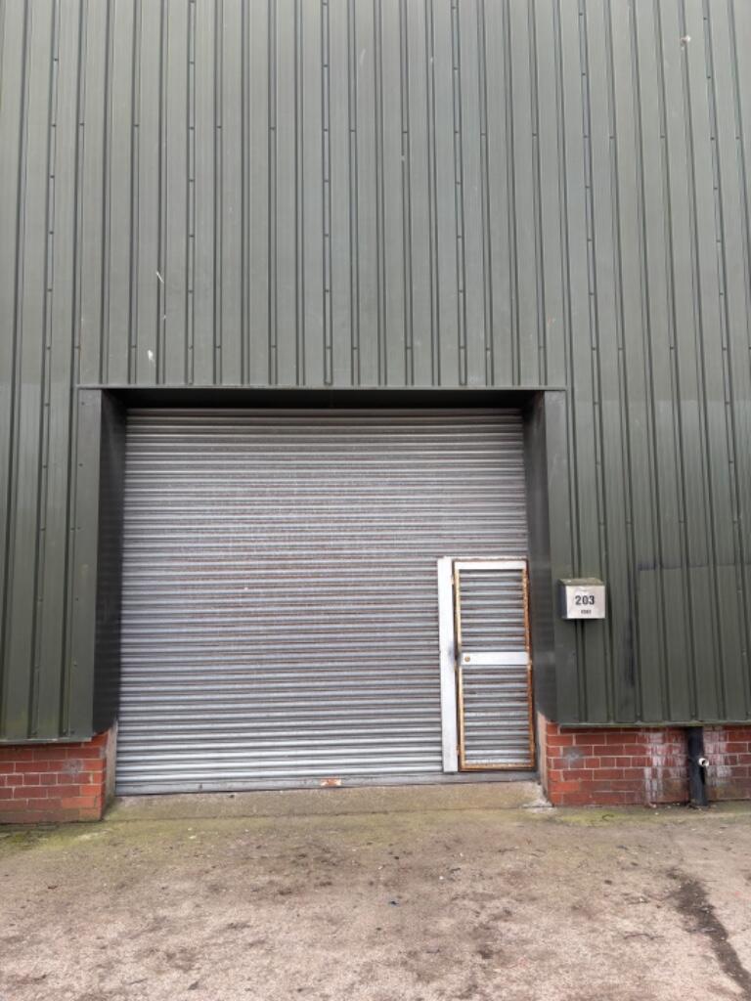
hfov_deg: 53.1
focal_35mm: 26
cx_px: 376
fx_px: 752
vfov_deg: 67.3
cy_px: 500
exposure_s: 1/373
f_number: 1.6
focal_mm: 5.96
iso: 50
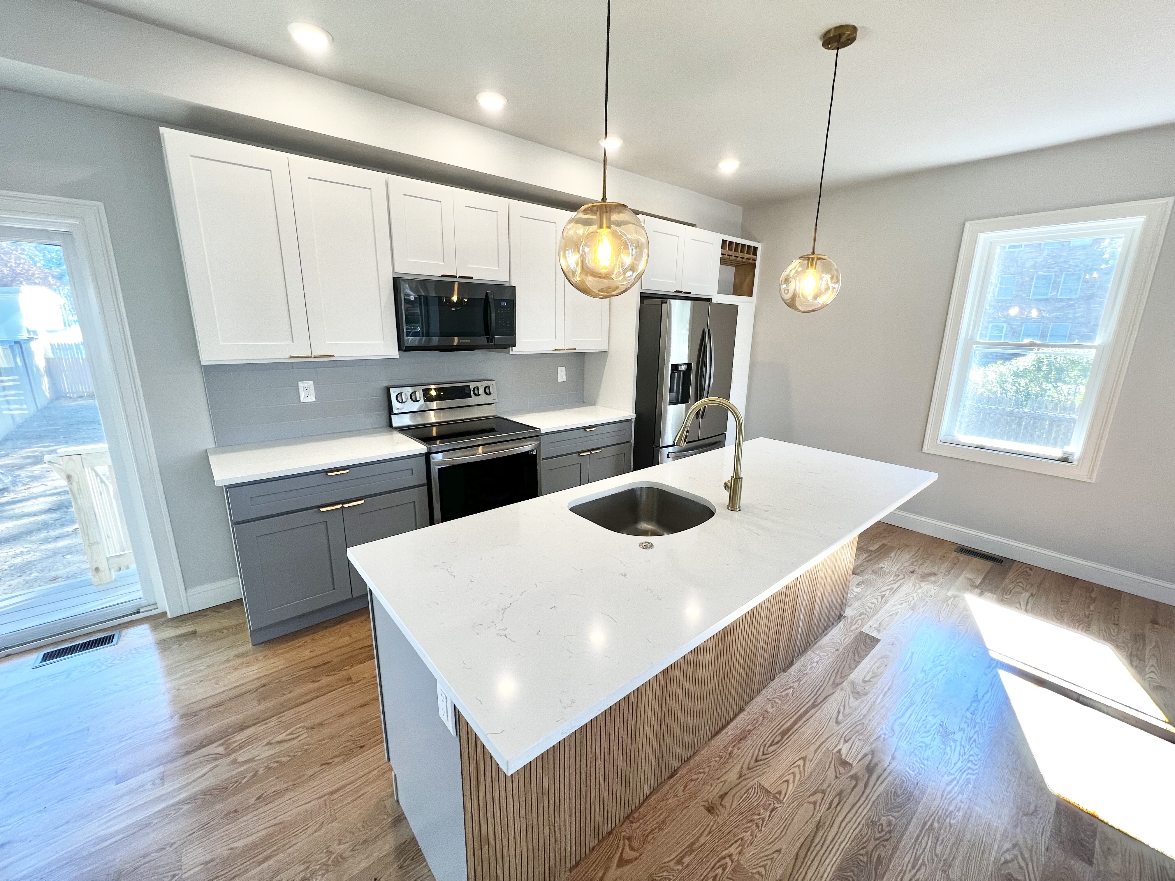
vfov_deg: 89.9
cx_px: 588
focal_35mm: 13
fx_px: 441
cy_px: 440
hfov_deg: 106.2
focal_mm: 1.57
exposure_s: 1/120
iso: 125
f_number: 1.8
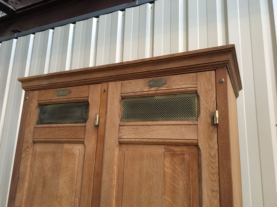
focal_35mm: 29
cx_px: 138
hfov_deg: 61.7
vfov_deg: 48.2
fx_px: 232
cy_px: 104
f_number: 2.2
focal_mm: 4.15
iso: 200
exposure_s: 1/20
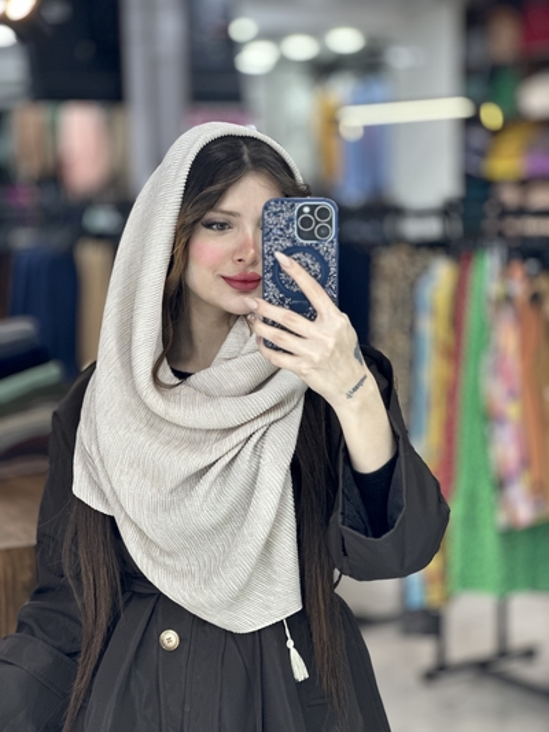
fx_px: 1628
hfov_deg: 19.1
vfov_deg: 25.3
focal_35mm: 77
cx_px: 274
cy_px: 366
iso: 125
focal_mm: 9
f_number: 2.8
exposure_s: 1/100
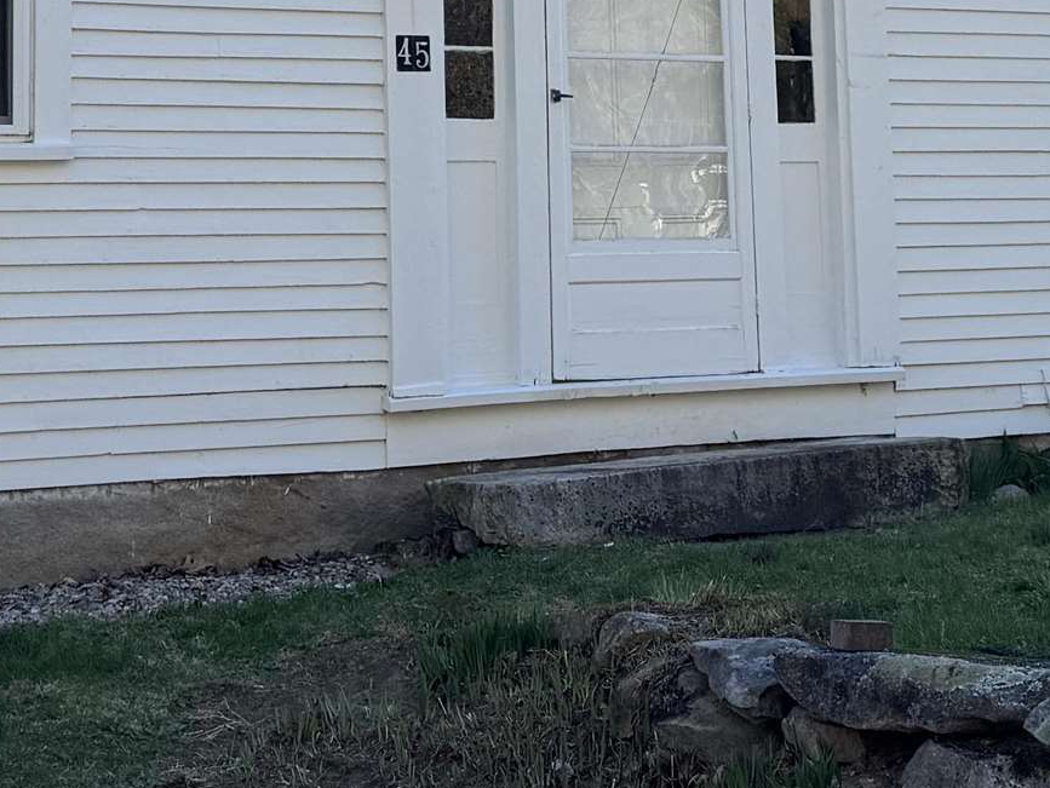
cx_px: 767
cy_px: -18
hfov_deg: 22.8
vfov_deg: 17.0
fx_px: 2579
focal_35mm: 85
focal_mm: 6.76
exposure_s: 1/2041
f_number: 1.78
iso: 80
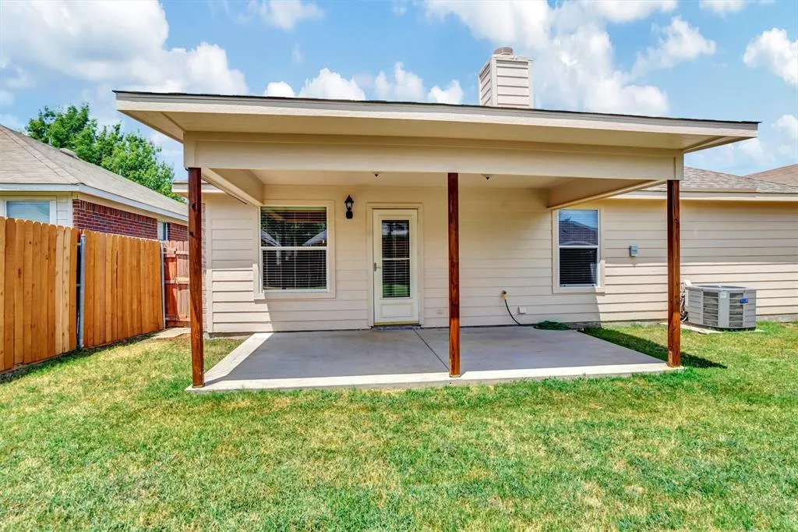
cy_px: 266
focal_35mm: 18
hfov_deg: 90.0
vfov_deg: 67.3
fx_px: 399
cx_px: 399
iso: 800
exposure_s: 1/1600
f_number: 8
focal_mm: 18
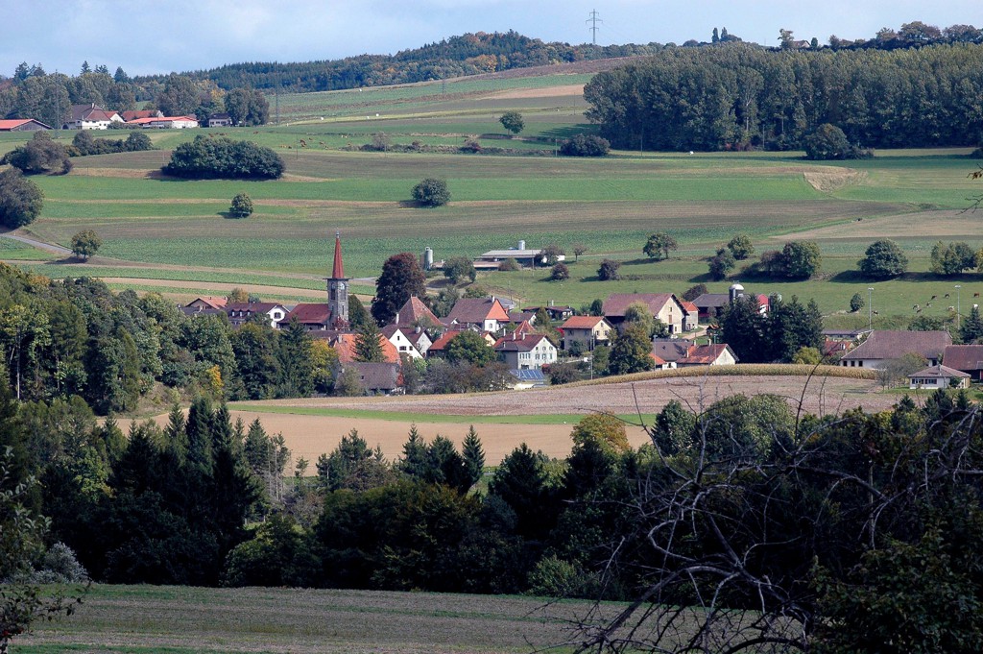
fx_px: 5525
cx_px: 492
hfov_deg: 10.2
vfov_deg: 6.8
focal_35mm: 202
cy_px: 327
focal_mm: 135
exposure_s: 1/1000
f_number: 8
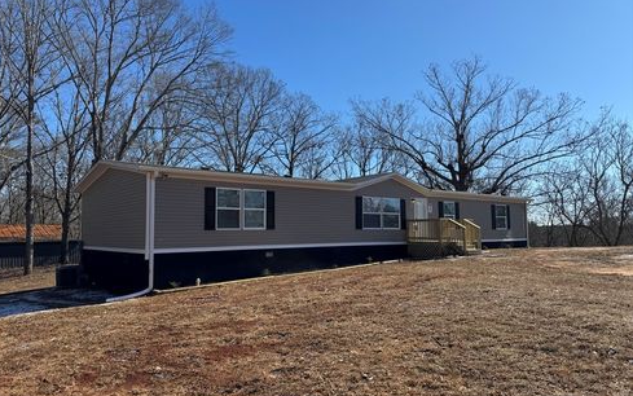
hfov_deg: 70.4
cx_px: 312
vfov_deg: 47.6
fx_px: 449
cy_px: 197
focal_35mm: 26
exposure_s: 1/4950
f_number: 1.78
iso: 80
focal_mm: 6.76
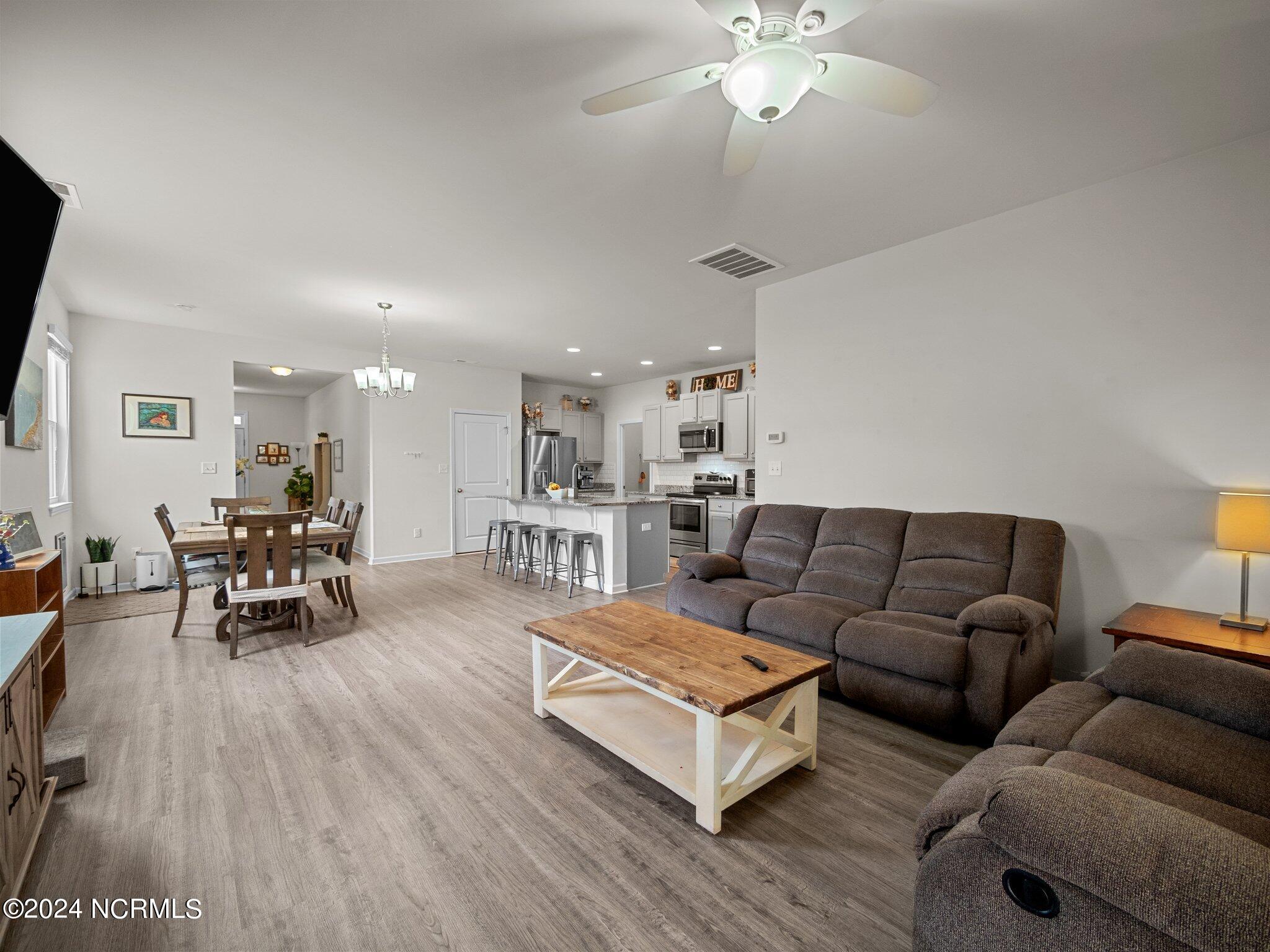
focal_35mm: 14
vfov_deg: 85.7
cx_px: 635
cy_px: 476
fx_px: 514
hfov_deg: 102.1
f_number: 4
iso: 400
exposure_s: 1/15
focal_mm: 7
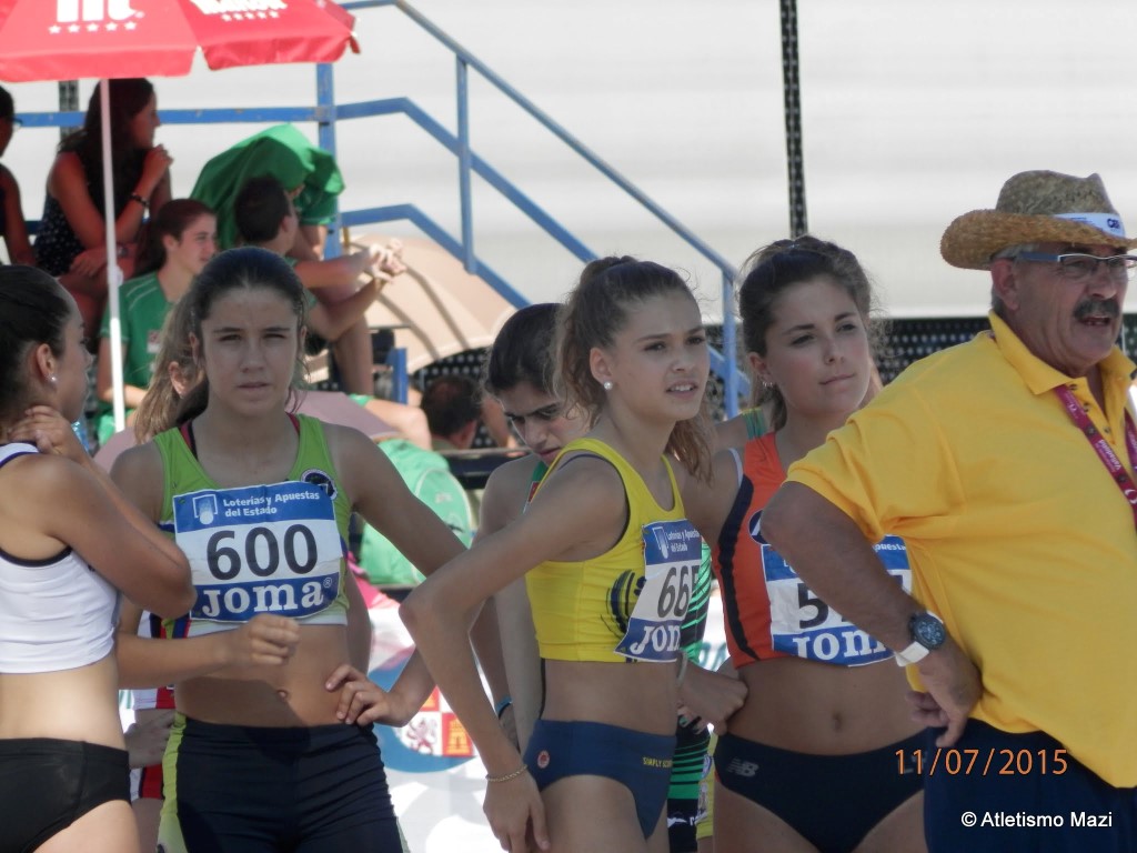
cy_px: 426
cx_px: 568
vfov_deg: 2.8
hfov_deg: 3.8
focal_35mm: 525
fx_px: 17244
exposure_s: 1/400
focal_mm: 94.5
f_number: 5.8
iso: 125
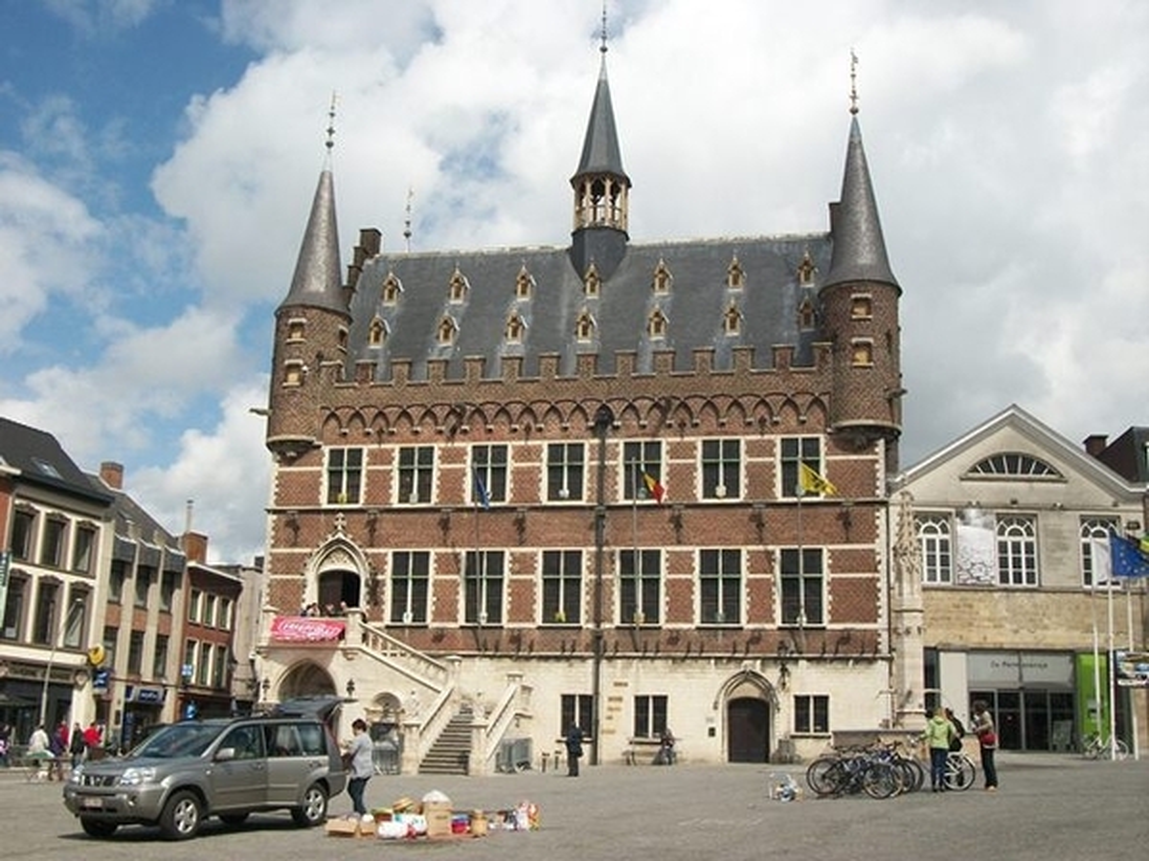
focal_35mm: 40
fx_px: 1328
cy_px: 430
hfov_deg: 46.8
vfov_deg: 36.0
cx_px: 574
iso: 80
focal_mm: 7.1
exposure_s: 1/200
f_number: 9.9
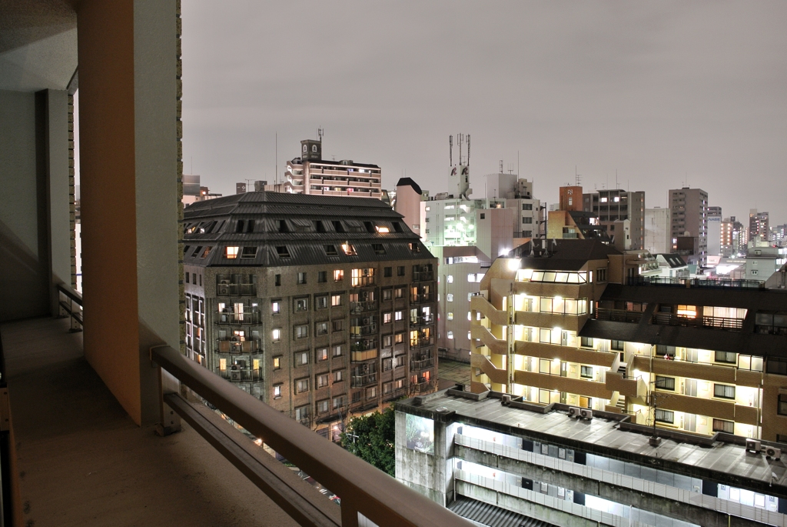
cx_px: 394
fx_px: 591
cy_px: 264
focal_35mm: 27
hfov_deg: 67.3
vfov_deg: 48.0
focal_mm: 10
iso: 100
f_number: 5.6
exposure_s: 15
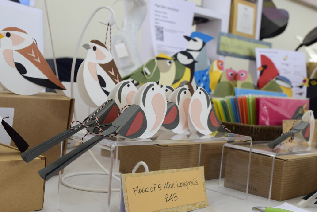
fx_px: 449
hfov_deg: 38.9
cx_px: 158
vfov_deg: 26.5
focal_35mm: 51
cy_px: 106
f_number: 10
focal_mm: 34
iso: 800
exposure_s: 1/50
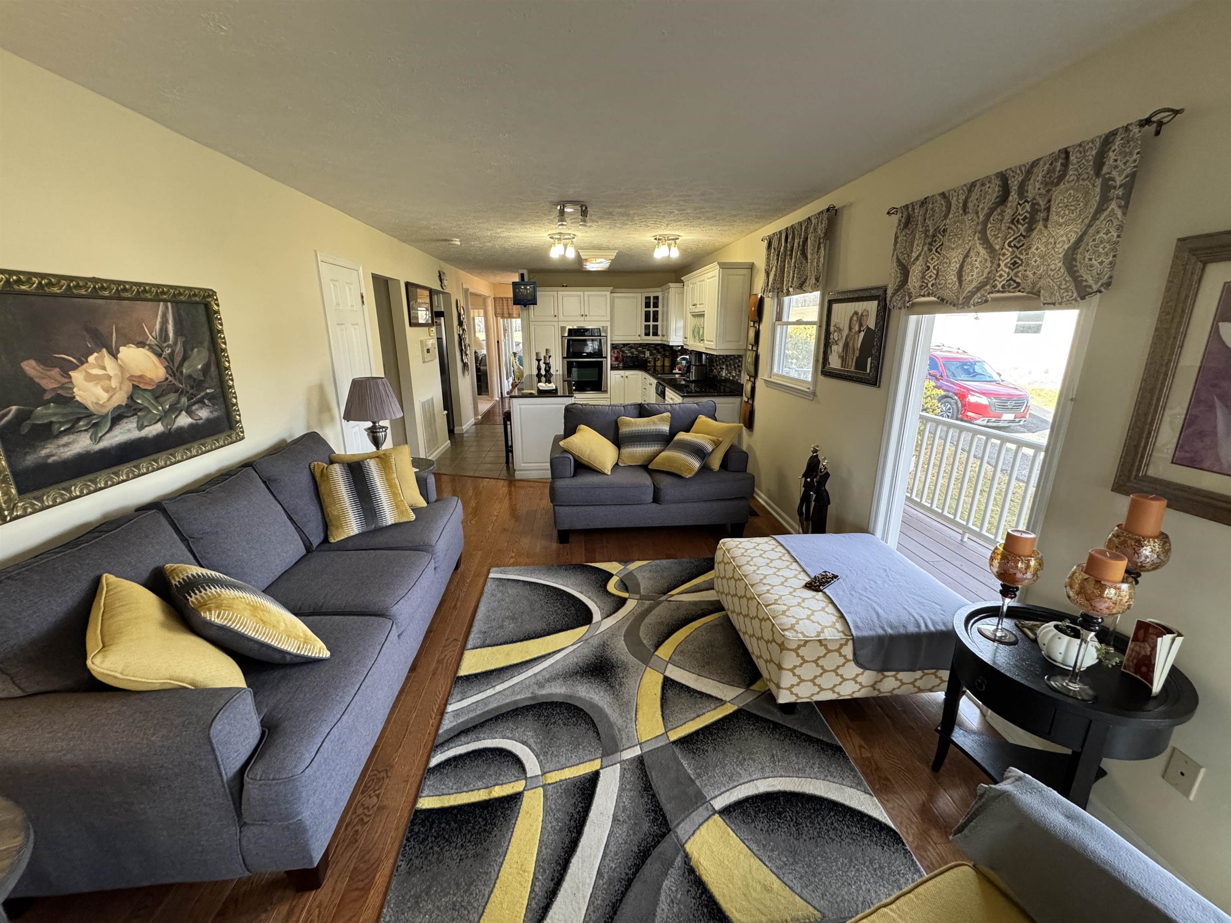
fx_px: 498
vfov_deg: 85.7
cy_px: 462
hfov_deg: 102.1
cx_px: 616
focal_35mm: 14
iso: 320
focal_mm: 2.22
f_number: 2.2
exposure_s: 1/120
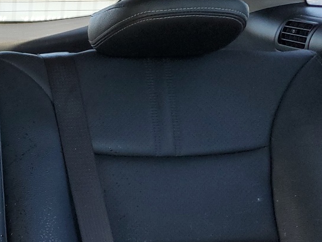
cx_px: -75
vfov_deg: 19.3
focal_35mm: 76
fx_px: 707
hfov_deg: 23.3
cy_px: 185
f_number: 1.5
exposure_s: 1/120
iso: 85
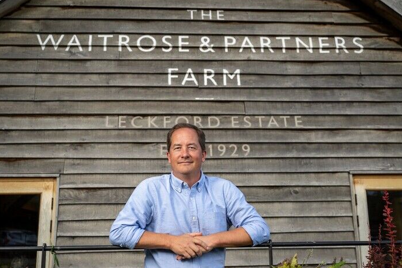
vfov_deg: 32.6
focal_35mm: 41
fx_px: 458
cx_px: 200
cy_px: 136
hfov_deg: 47.4
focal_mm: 39
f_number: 4
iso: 64
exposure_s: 1/250
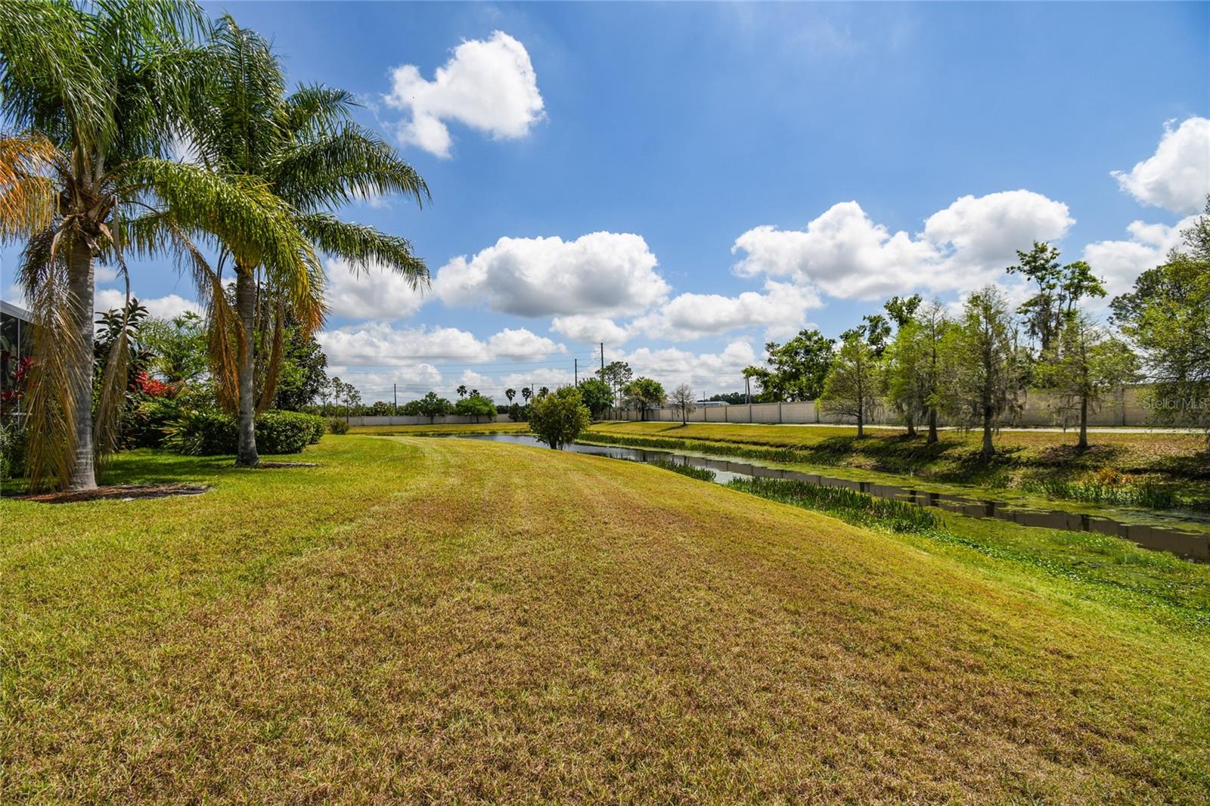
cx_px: 605
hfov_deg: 100.4
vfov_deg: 77.3
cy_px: 403
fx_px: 504
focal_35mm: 15
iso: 100
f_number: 7.1
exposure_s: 1/640
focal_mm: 10
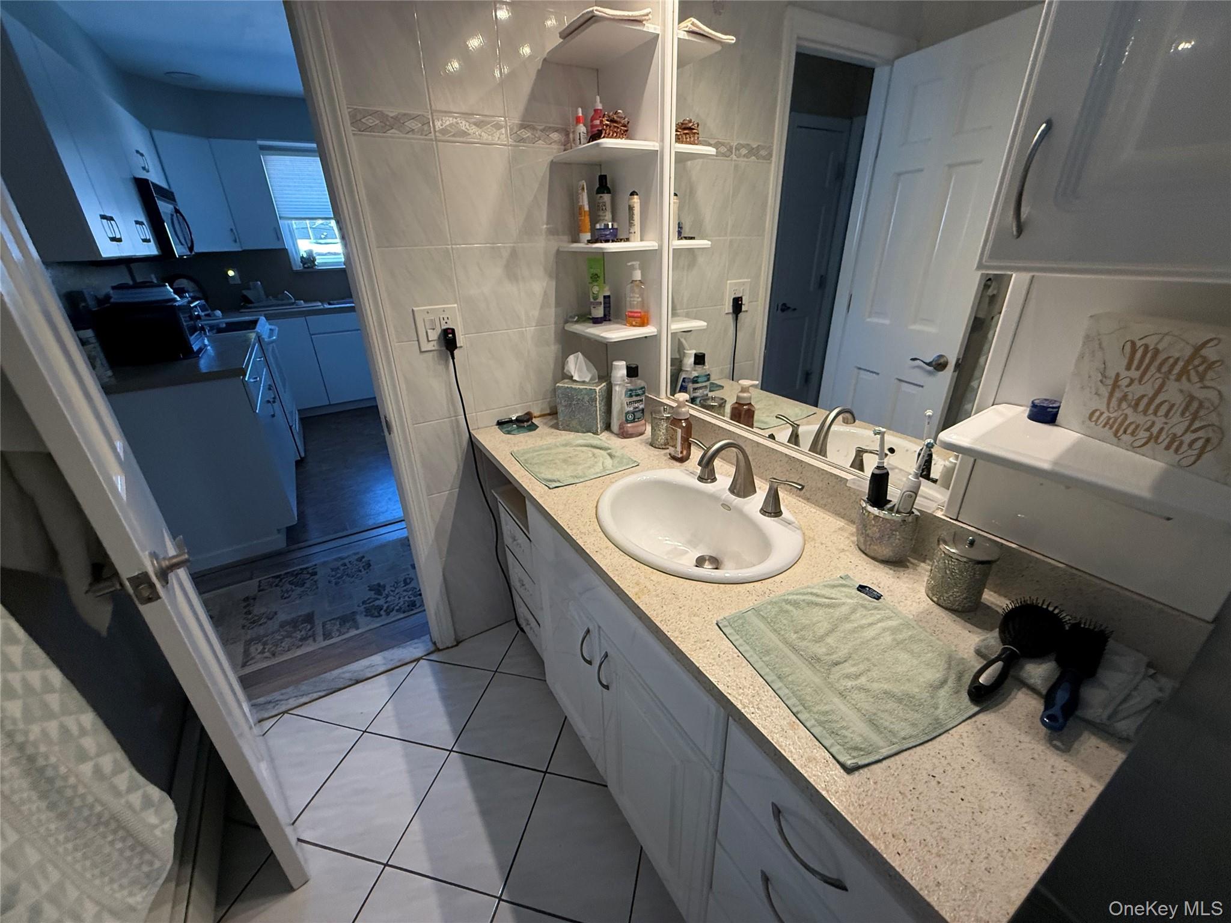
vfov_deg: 85.7
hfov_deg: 102.1
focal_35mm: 14
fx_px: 498
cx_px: 616
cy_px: 462
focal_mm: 2.22
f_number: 2.2
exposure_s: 1/120
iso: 320
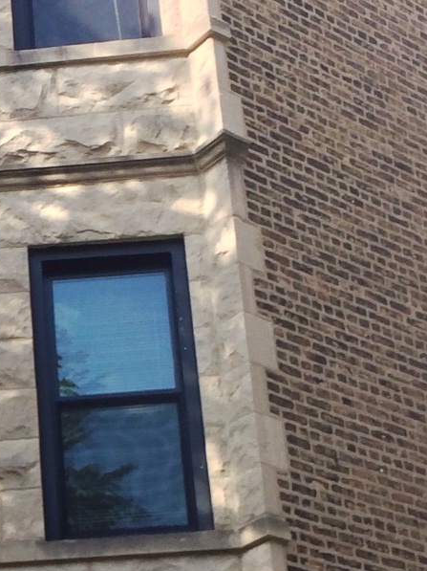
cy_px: 551
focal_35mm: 103
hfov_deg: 14.0
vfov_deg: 18.7
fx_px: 1696
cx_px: -60
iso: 32
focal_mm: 4.12
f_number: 2.2
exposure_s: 1/820
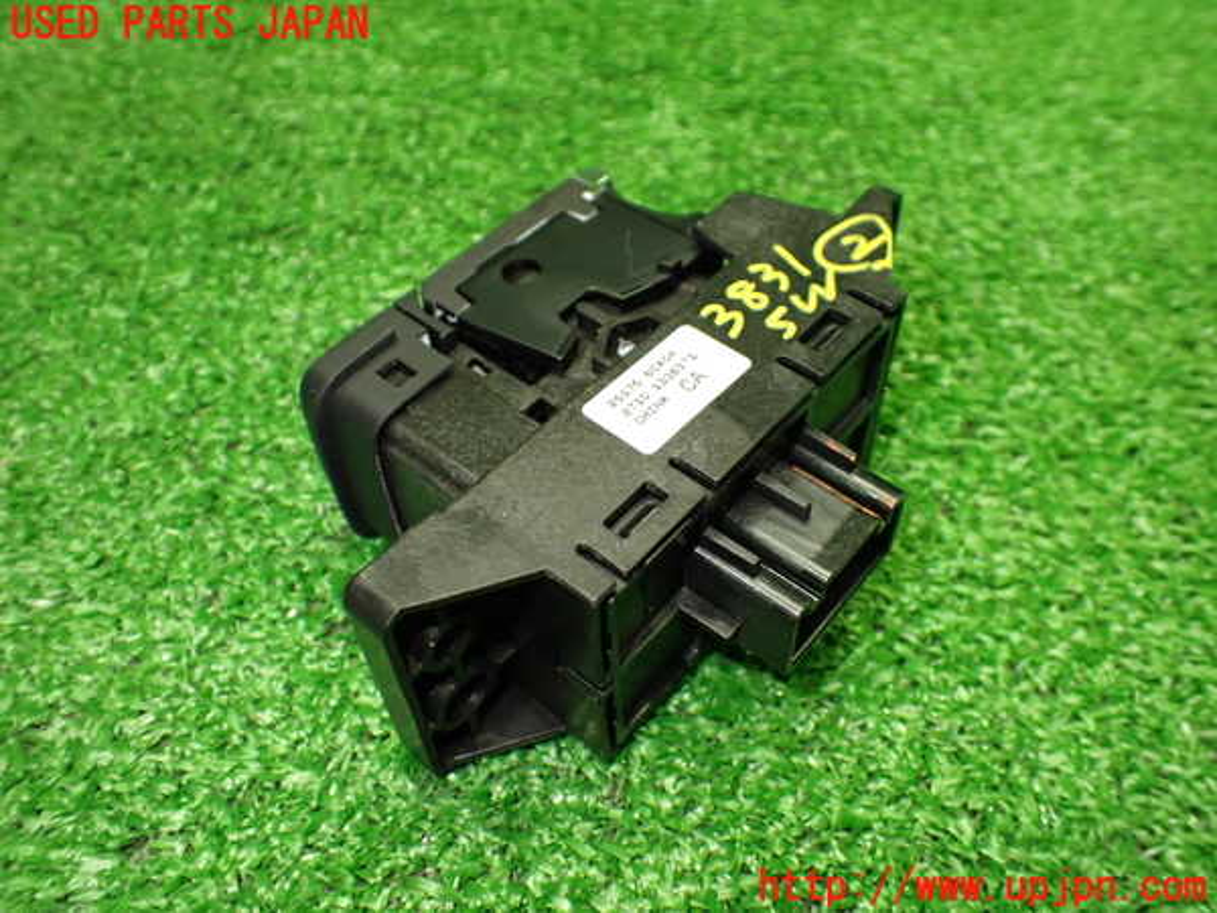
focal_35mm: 30
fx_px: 1055
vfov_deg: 46.8
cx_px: 608
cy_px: 456
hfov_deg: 60.0
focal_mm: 5.4
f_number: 2.3
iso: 640
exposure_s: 1/125
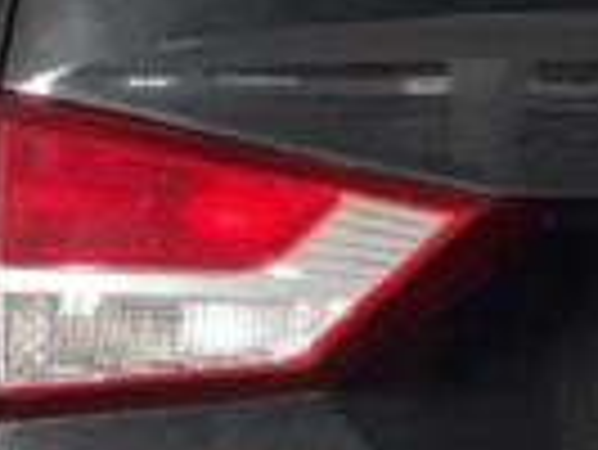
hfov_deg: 4.2
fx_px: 8023
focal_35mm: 464
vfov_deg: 3.2
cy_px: 364
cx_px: 1138
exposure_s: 1/40
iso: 160
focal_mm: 9
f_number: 2.8
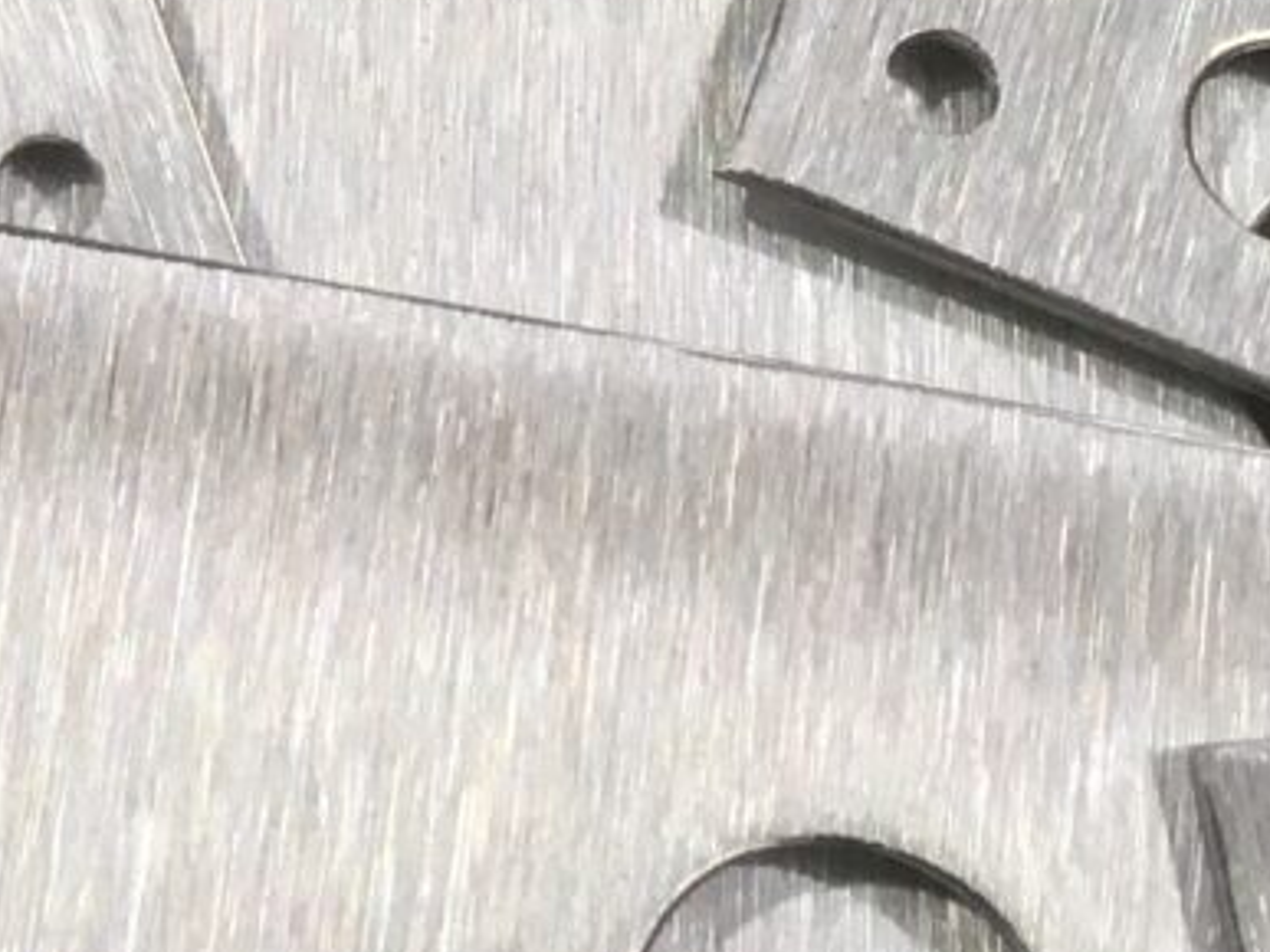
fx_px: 4951
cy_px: -565
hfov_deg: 13.7
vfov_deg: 10.5
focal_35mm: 135
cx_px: -646
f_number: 2.2
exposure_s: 1/33
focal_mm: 4.15
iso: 25
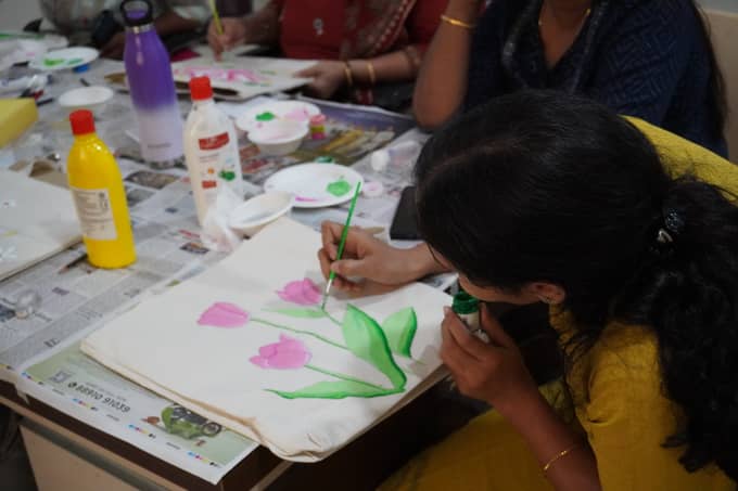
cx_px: 369
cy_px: 246
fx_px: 1014
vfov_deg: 27.2
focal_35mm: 50
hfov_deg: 40.0
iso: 5000
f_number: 5
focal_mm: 33
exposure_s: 1/160
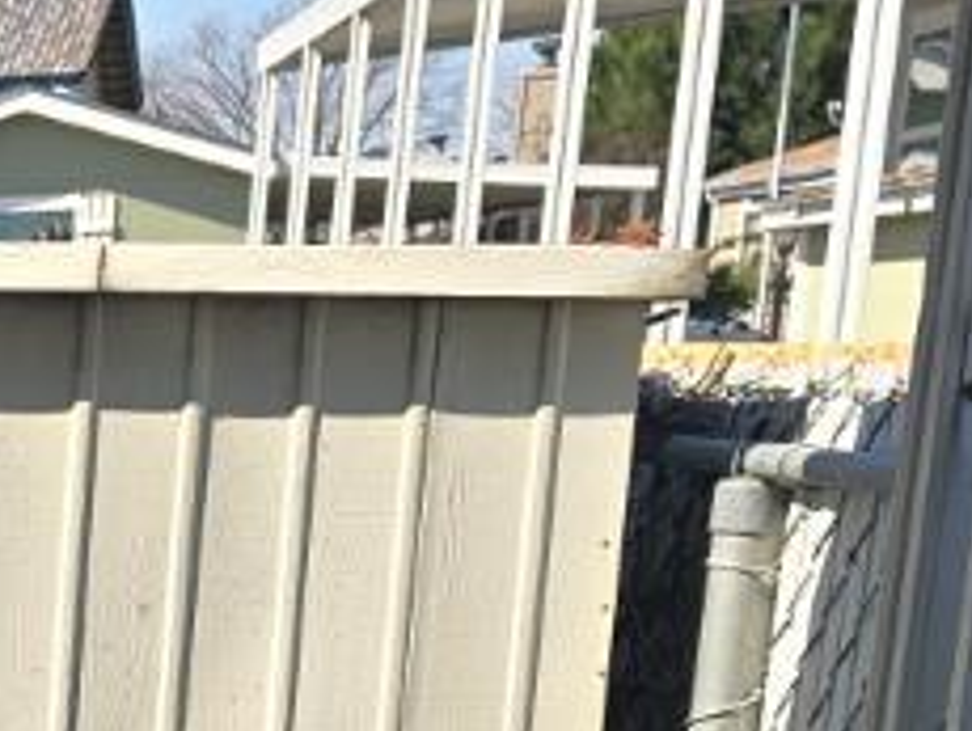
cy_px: 1494
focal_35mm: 150
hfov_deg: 10.7
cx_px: -1568
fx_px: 4216
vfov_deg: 9.3
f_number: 1.7
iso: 12
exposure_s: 1/414
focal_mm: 6.3
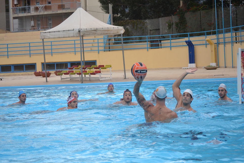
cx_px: 126
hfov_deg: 23.5
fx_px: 586
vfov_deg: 15.8
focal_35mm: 87
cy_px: 83
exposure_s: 1/500
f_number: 4
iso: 1100
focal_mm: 55
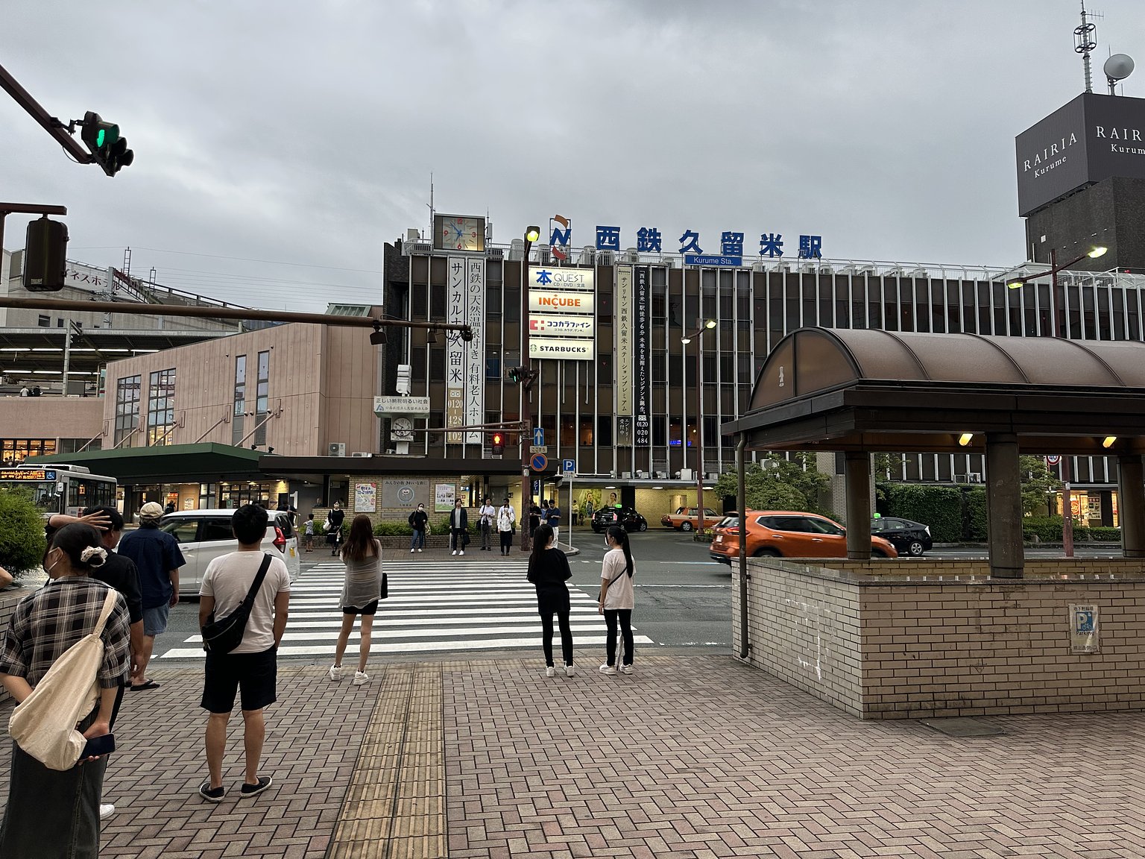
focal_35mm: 24
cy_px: 430
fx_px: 794
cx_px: 572
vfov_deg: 56.8
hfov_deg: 71.6
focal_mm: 6.86
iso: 125
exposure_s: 1/120
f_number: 1.78
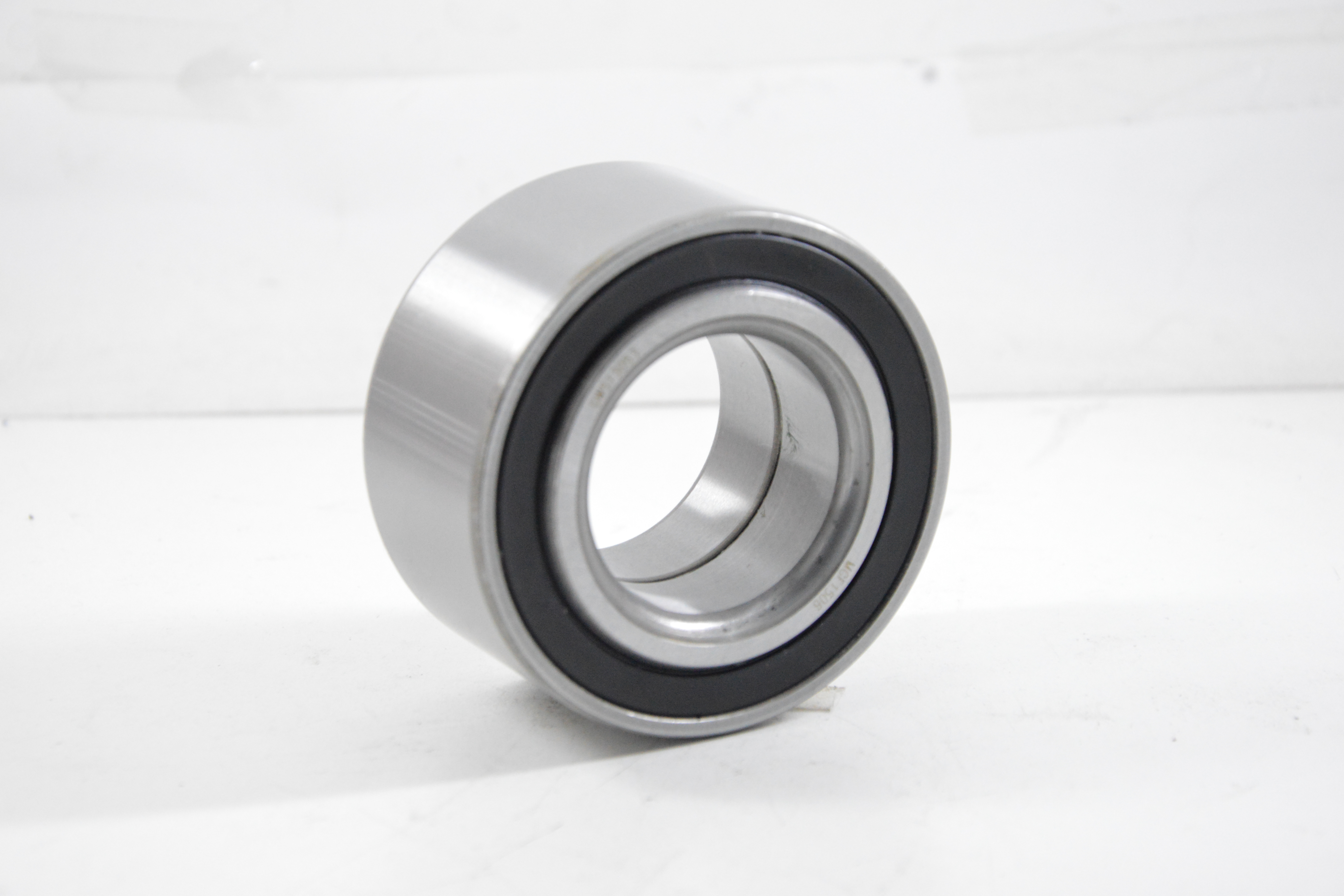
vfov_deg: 11.3
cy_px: 450
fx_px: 4517
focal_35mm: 121
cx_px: 670
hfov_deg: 16.9
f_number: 7.1
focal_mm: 80
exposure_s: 1/100
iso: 3200
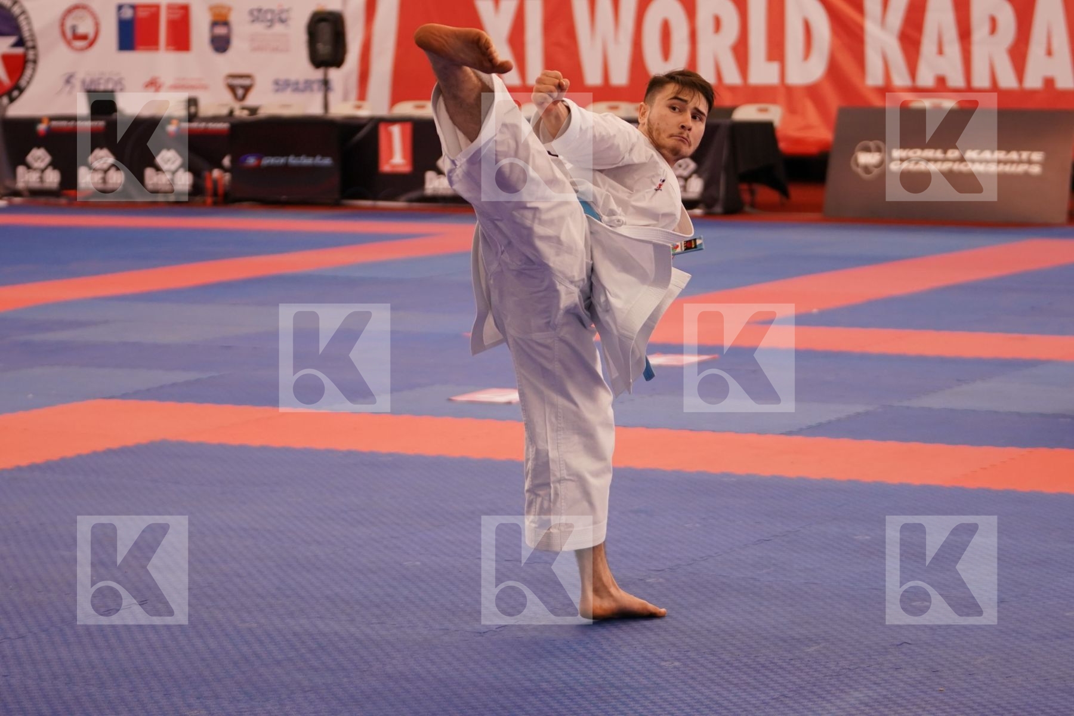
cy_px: 358
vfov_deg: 12.9
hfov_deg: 19.3
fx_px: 3162
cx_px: 537
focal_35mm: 106
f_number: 2.8
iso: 800
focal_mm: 71
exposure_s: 1/500
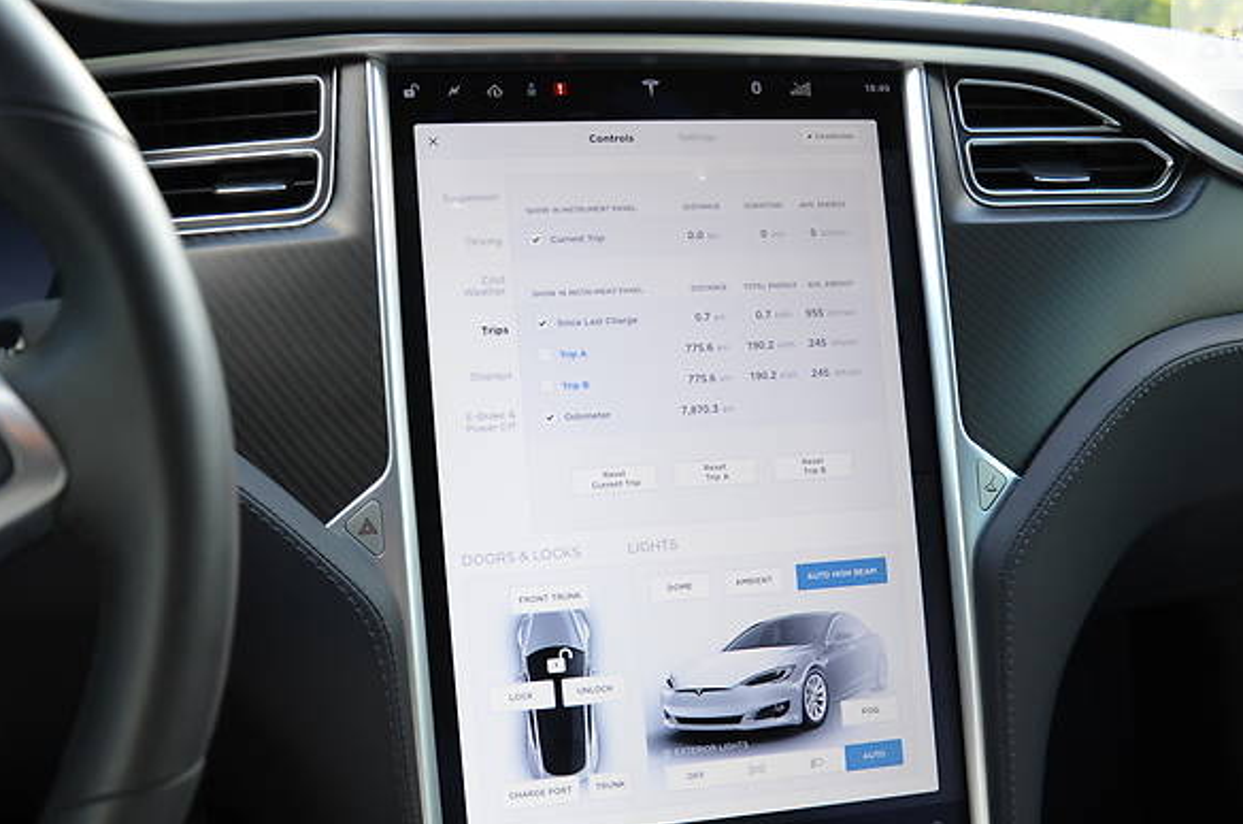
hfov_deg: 51.9
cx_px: 658
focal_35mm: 37
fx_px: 1275
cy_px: 537
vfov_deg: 35.5
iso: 400
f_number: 4.5
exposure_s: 1/80
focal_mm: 18
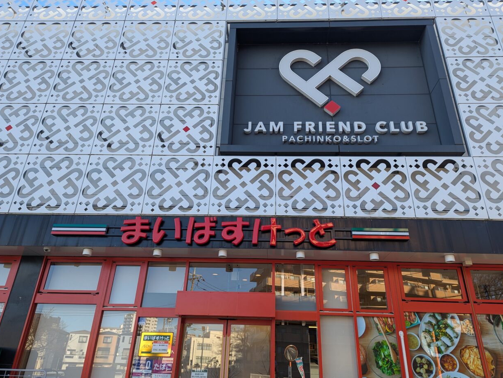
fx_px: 364
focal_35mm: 25
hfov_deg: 69.3
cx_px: 259
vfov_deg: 55.0
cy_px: 189
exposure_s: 1/449
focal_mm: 6.81
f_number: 1.85
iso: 41
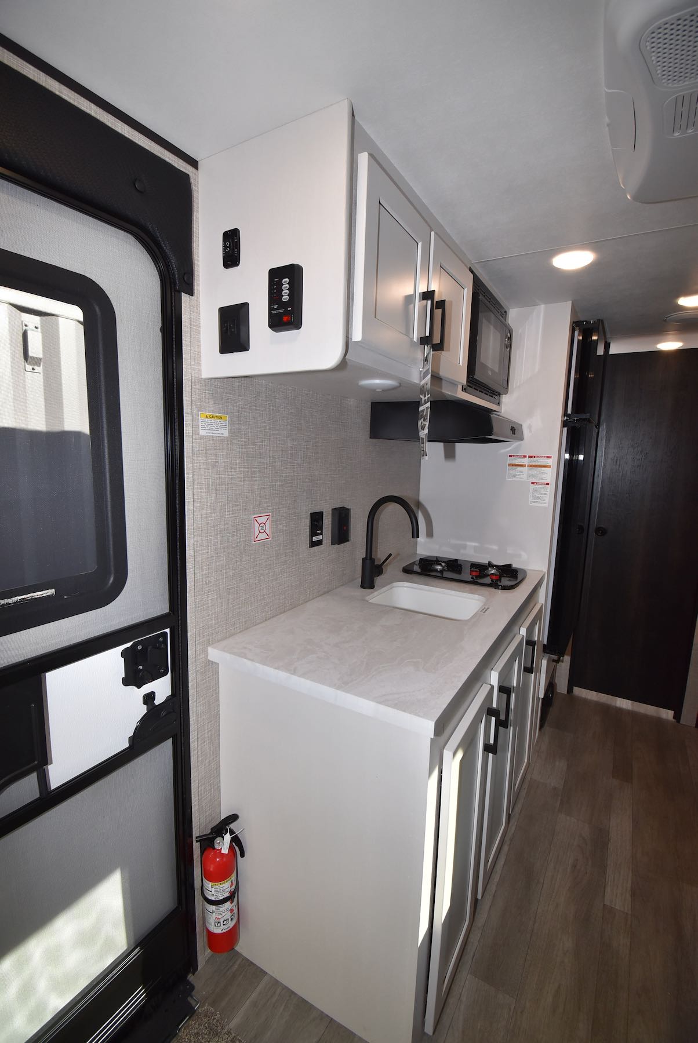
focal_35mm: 15
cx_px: 349
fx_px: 435
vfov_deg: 100.3
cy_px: 522
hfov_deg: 77.5
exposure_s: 1/125
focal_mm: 10
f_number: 5.6
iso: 720
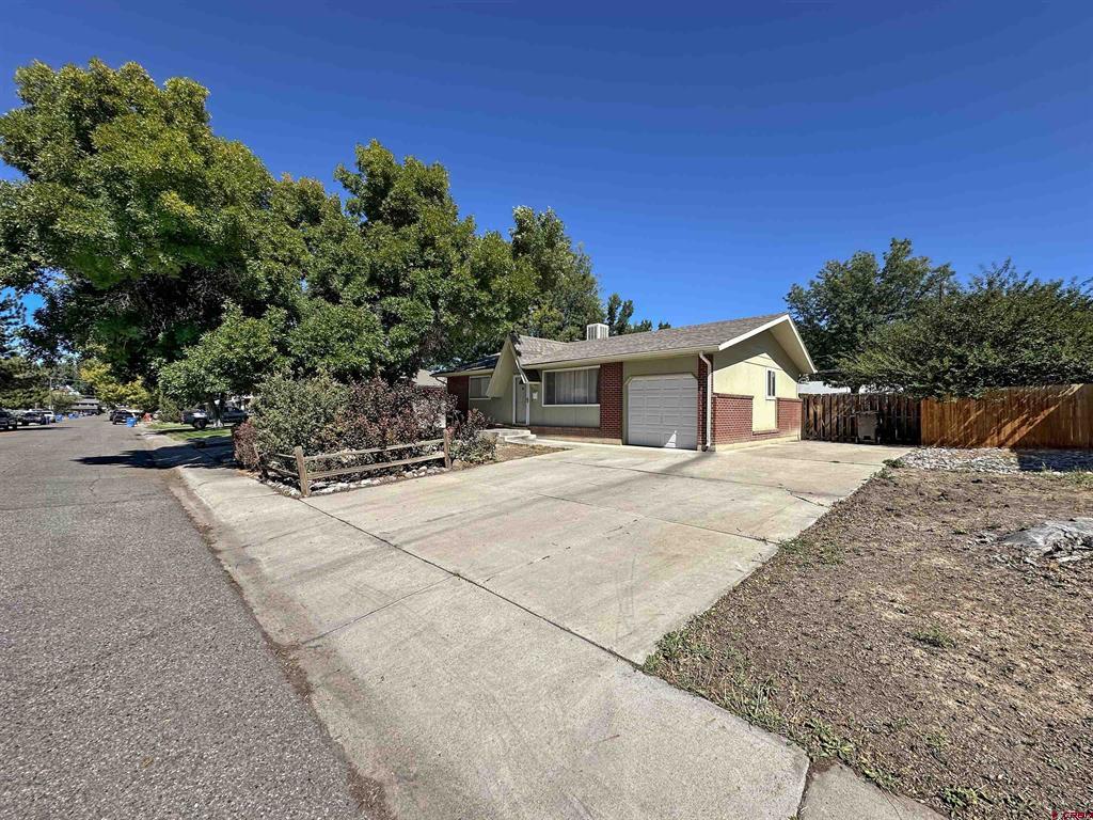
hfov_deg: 102.1
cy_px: 410
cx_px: 546
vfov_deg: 85.7
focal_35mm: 14
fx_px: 442
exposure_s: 1/2353
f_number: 2.2
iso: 50
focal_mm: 2.22
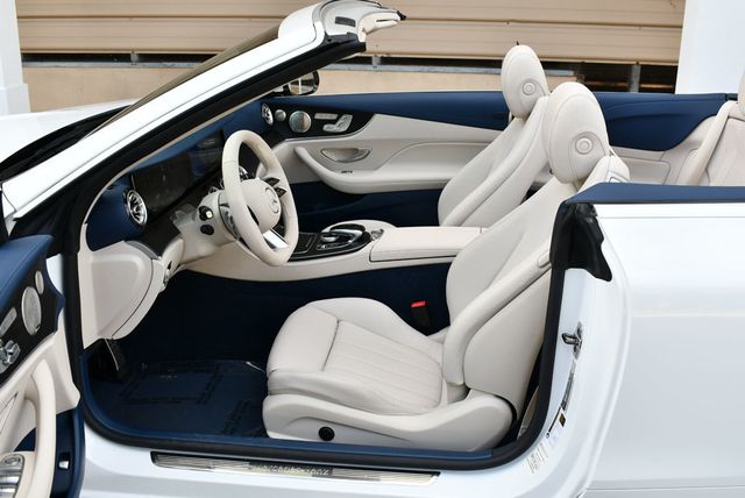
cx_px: 372
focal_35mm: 36
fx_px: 746
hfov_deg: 53.1
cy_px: 249
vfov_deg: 36.9
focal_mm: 18
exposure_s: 1/250
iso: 280
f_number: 5.6
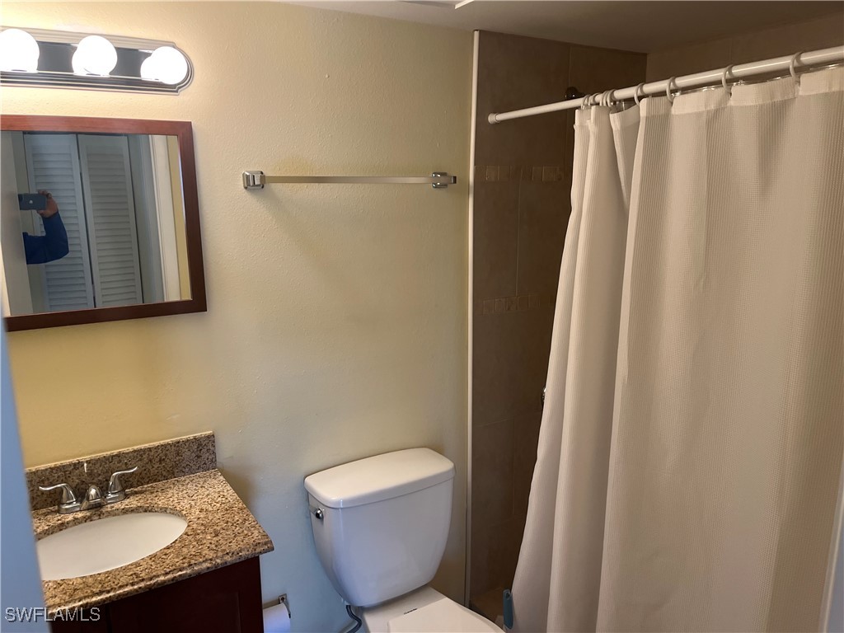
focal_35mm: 26
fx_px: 634
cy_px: 316
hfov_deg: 67.3
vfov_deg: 53.1
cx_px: 422
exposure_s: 1/120
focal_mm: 5.1
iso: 125
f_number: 1.6
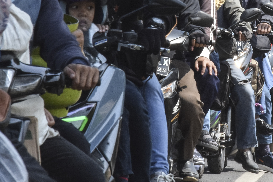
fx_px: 4512
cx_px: 202
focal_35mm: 595
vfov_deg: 2.3
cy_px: 21
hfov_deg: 3.5
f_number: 22
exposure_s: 1/160
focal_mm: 200
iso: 800
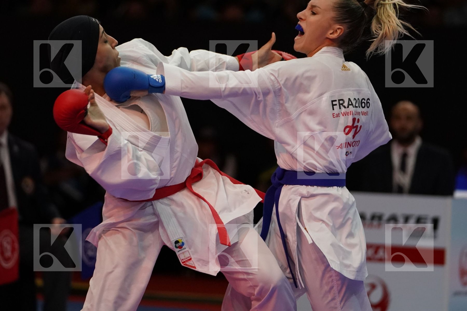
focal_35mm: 246
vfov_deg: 5.6
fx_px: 3191
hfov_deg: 8.4
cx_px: 234
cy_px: 156
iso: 4000
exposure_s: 1/1000
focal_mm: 164
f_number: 2.8
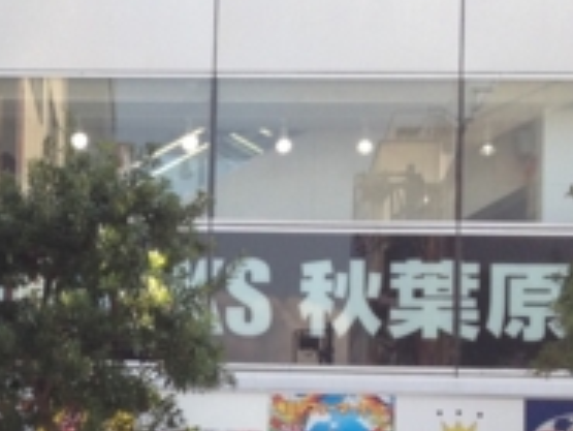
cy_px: 434
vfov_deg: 9.8
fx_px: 2501
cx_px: -62
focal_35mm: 151
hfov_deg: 12.8
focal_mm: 4.28
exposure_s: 1/286
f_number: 2.4
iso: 50
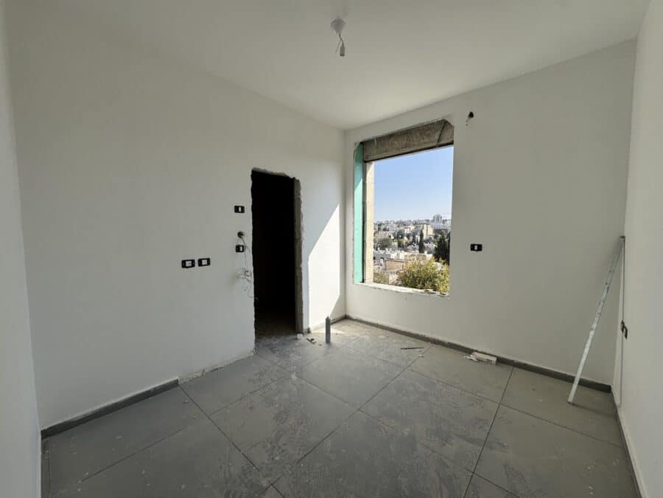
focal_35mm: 14
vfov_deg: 85.7
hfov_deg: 102.1
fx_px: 268
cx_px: 332
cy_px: 249
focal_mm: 2.22
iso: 50
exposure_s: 1/1789
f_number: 2.2
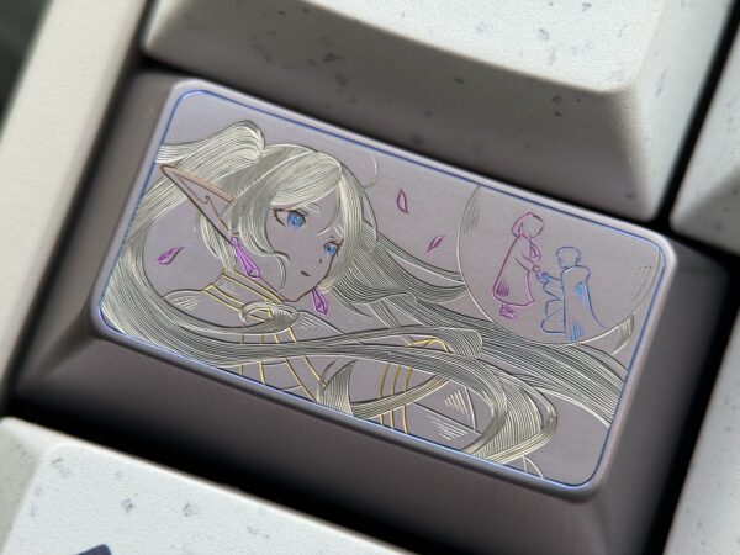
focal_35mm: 48
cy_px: 278
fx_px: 1026
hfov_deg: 39.7
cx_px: 370
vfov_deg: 30.3
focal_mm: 6.76
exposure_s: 1/192
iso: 64
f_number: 1.78
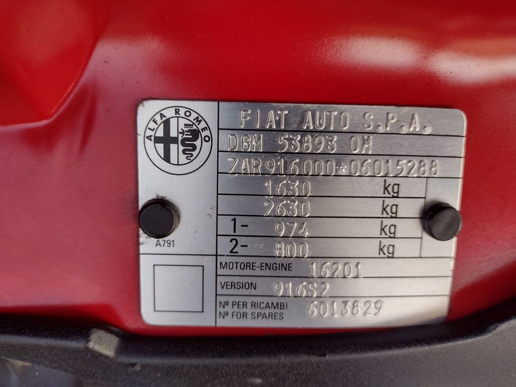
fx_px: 402
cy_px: 194
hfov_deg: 65.3
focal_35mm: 27
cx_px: 258
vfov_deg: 51.4
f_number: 1.7
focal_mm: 4.71
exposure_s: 1/685
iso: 100
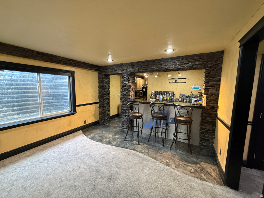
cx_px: 132
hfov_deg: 102.1
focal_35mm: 14
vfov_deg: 85.7
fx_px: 107
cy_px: 99
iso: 500
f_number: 2.2
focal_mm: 2.22
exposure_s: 1/60
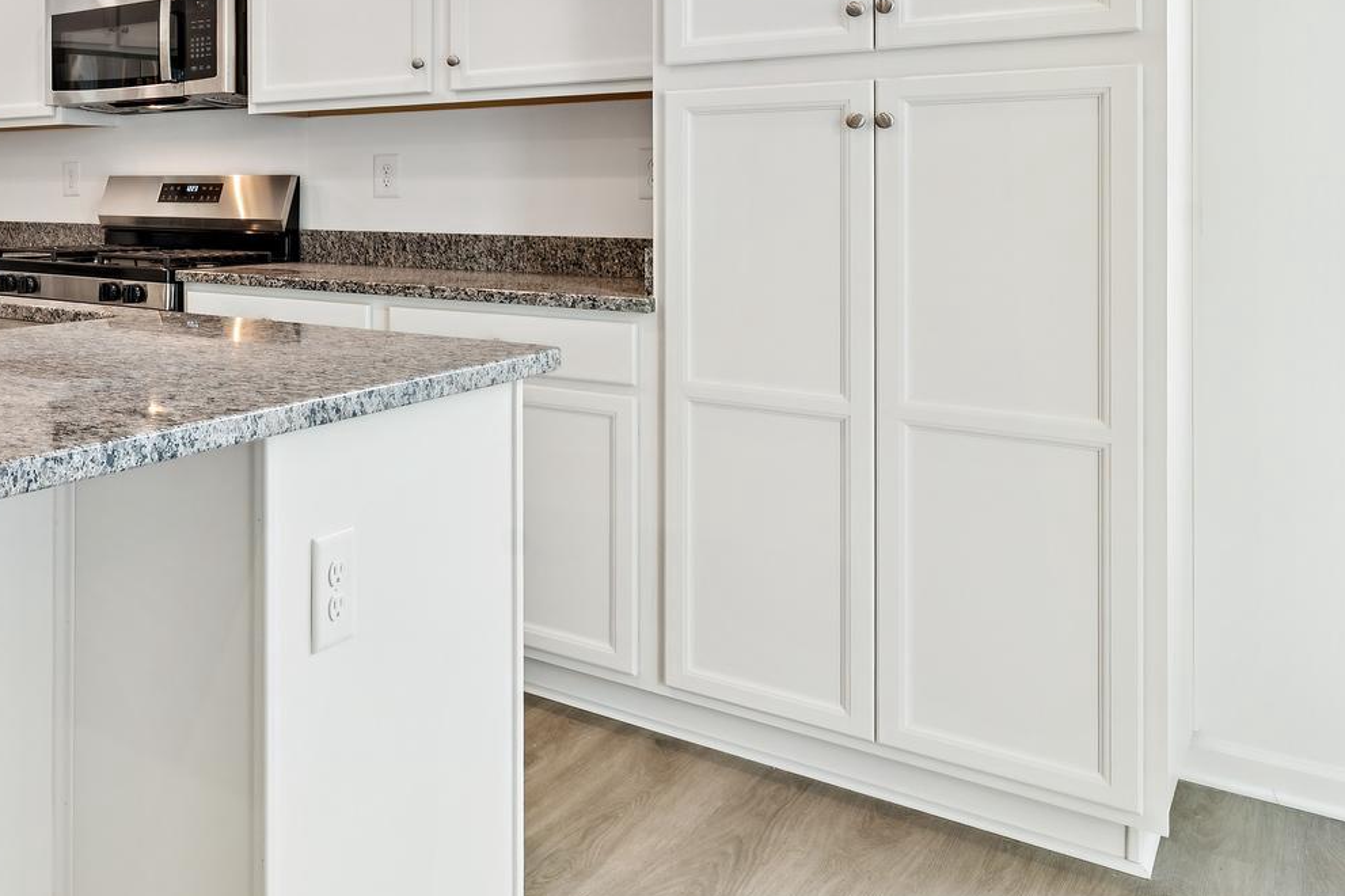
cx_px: -39
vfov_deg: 39.6
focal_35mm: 32
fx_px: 1196
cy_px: 189
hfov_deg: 47.3
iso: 100
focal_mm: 15.5
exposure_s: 1/13
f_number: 8
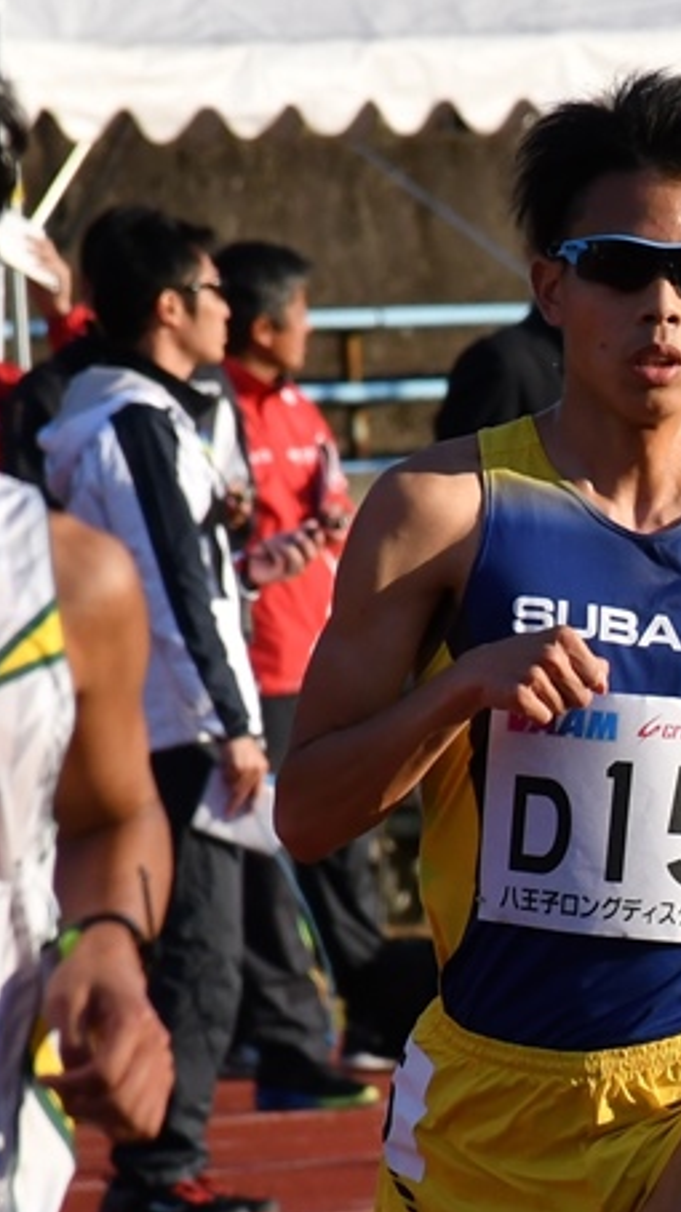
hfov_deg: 3.4
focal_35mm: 360
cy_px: 695
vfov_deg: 6.0
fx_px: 11570
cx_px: 689
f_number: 5.6
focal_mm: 130
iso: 400
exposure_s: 1/1600
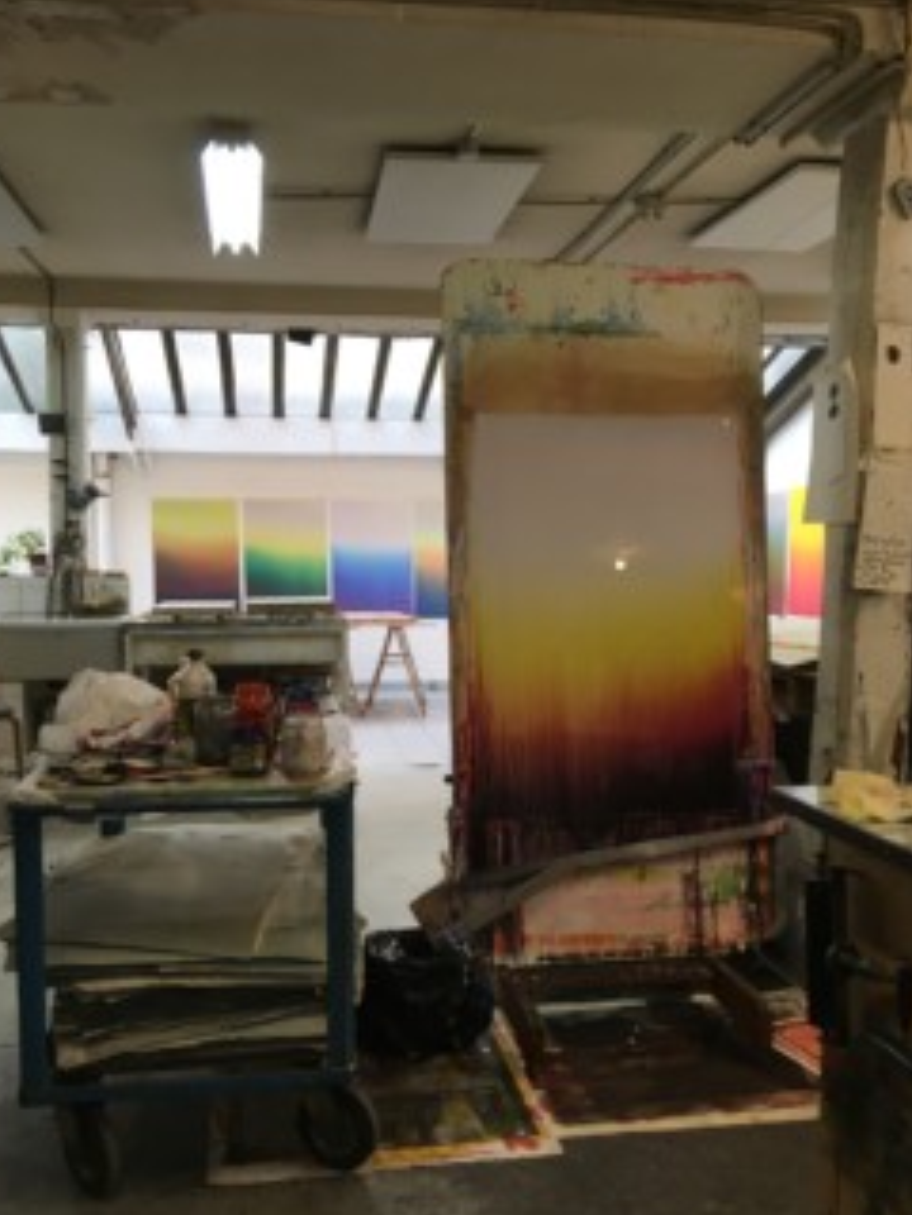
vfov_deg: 56.7
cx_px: 450
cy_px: 655
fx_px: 1124
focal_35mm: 32
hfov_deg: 44.2
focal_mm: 4.15
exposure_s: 1/33
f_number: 2.2
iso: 32
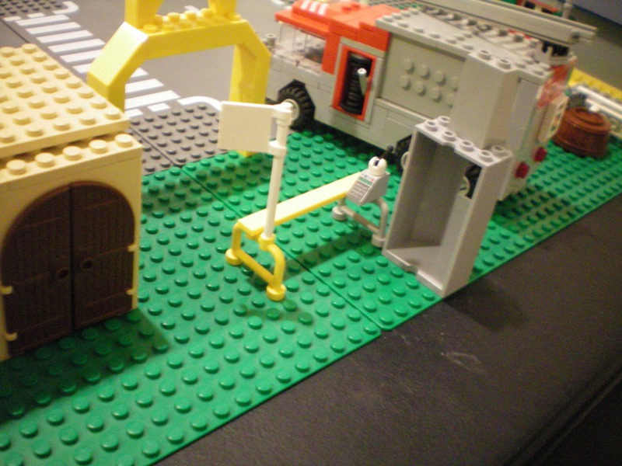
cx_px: 311
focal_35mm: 38
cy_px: 233
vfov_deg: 37.7
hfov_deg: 49.0
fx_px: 683
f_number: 3.1
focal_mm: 6.3
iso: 400
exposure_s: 1/8
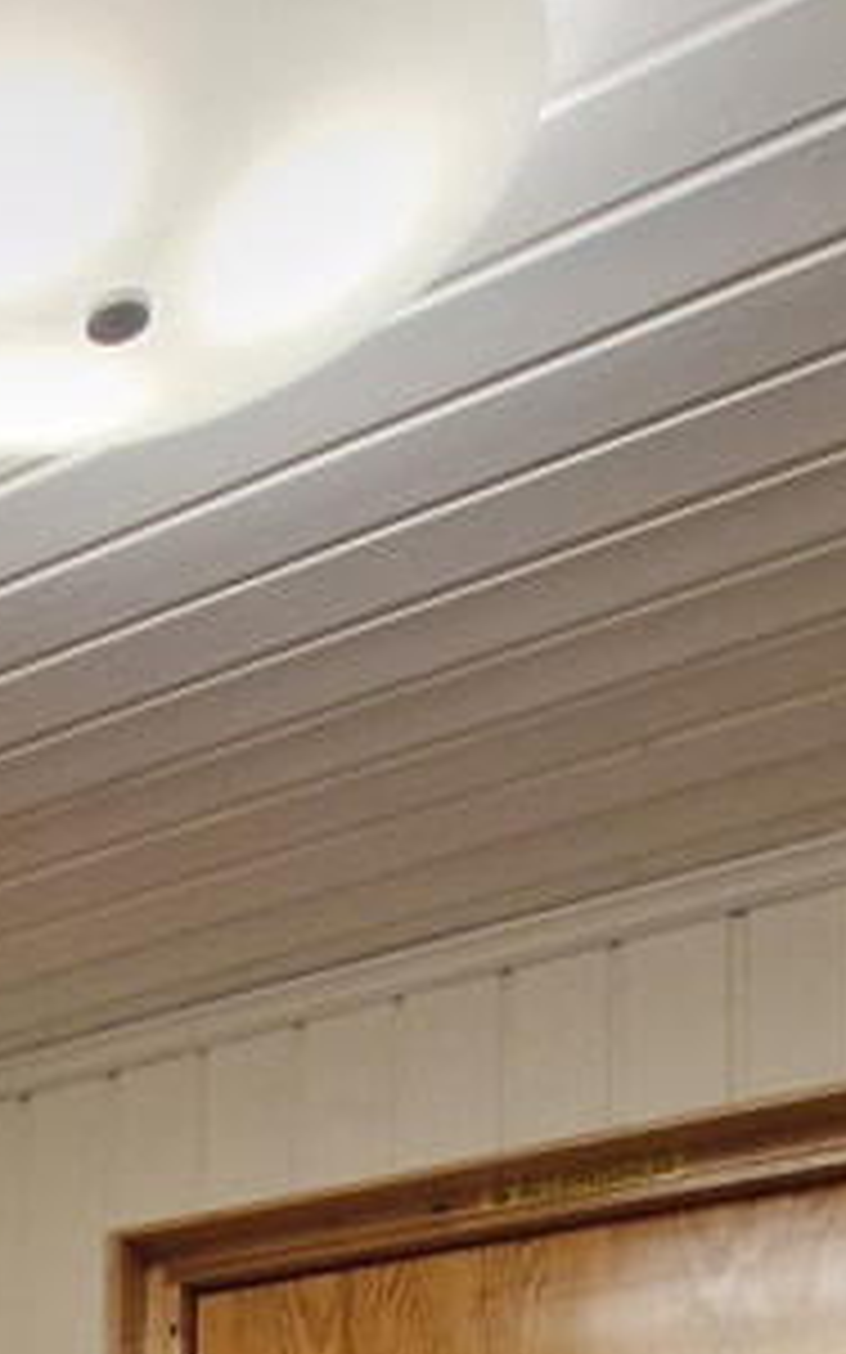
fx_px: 2030
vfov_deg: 28.0
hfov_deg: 18.4
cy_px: 1903
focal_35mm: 55
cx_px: -684
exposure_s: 1/50
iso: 250
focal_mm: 2.2
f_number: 2.2
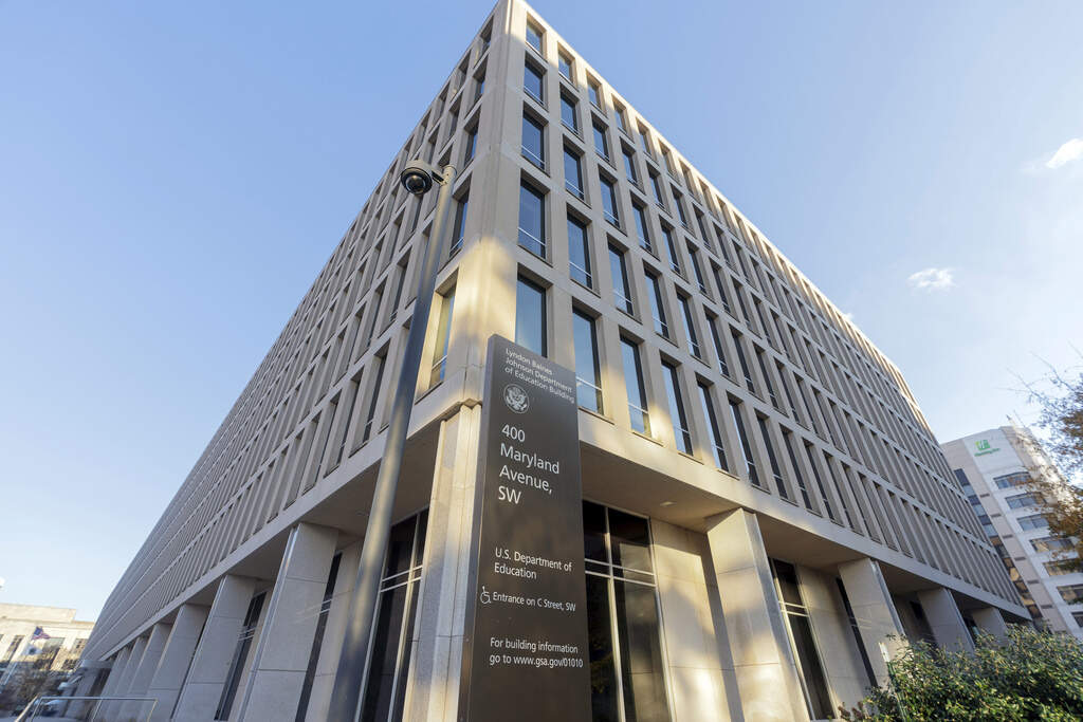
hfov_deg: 96.7
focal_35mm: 16
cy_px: 361
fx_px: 481
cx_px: 542
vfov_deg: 73.8
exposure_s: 1/160
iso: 100
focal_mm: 16
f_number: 5.6
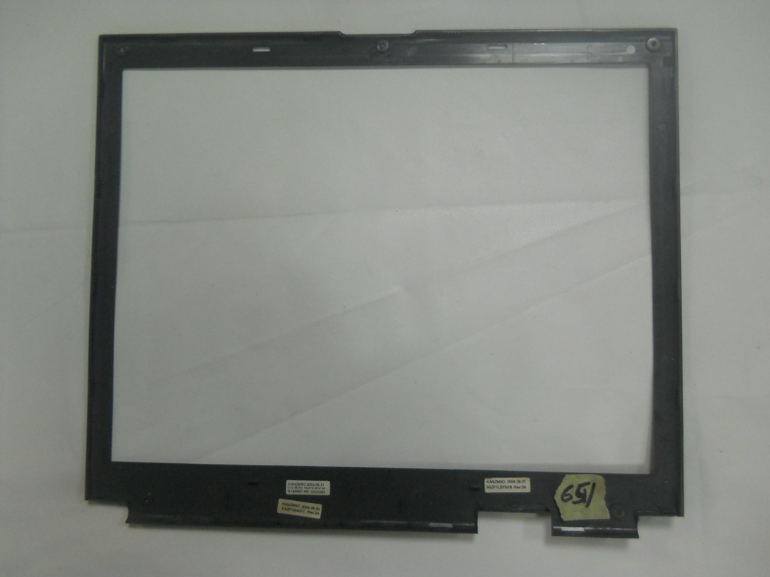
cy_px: 288
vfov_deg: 35.1
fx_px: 912
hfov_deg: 45.8
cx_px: 385
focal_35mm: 41
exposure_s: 1/100
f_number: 3.1
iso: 400
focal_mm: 6.72
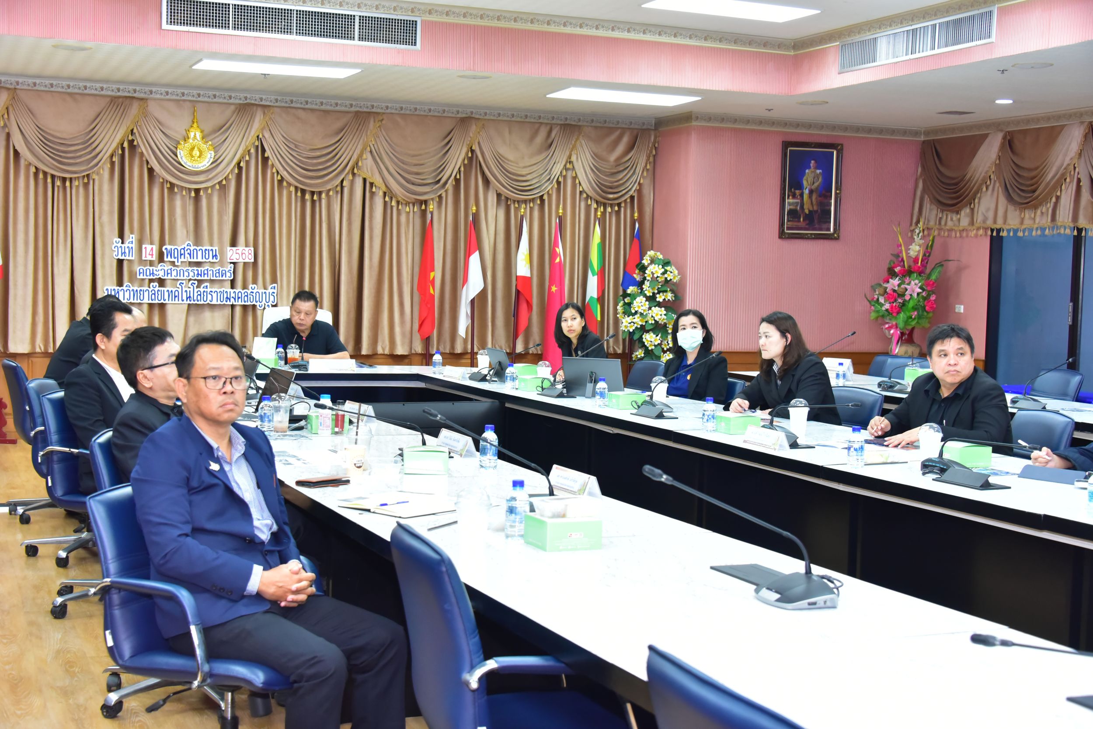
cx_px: 546
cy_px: 364
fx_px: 1458
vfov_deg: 28.1
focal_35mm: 48
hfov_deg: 41.1
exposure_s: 1/200
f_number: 5.6
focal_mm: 48
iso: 3200
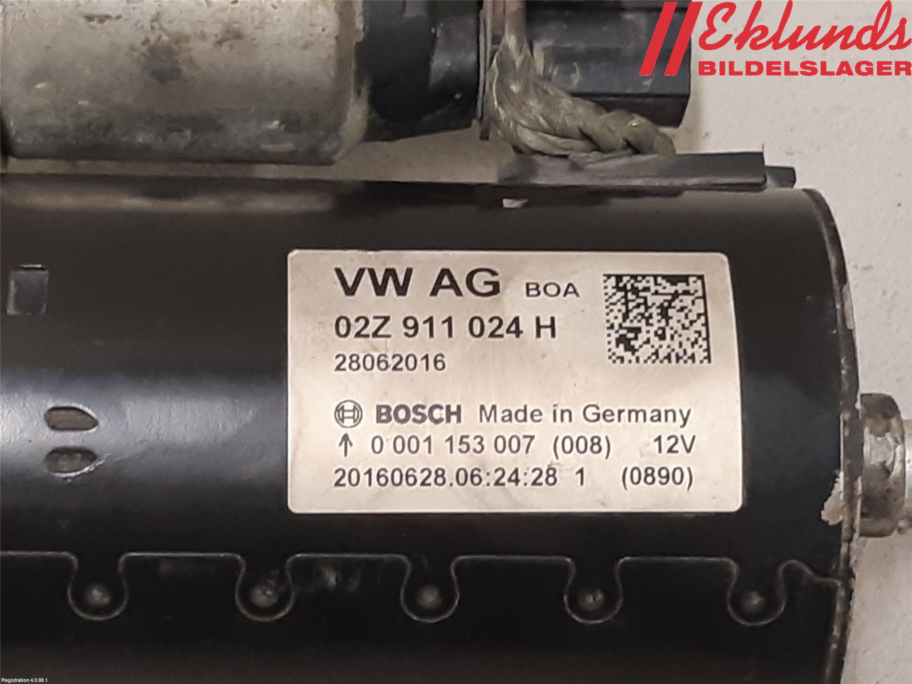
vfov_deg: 53.1
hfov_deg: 67.3
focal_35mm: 26
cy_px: 342
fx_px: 685
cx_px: 456
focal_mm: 3.93
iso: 160
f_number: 1.7
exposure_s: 1/50
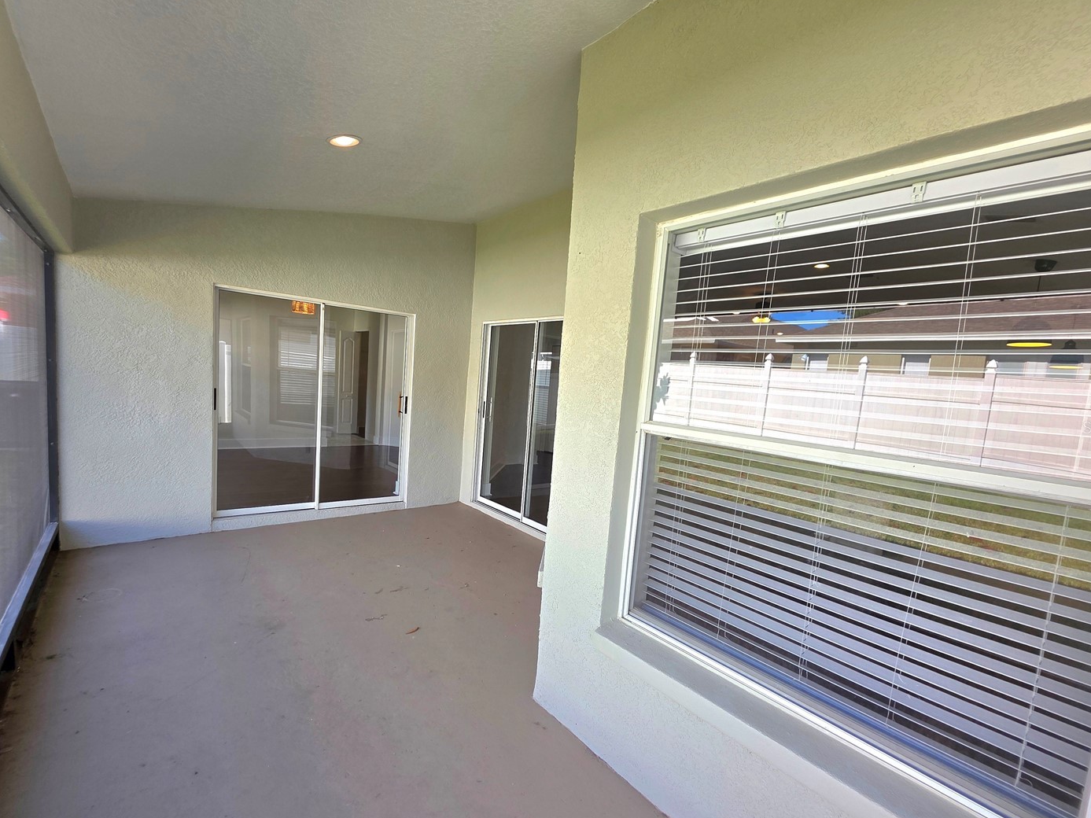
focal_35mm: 15
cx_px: 528
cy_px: 427
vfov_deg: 81.7
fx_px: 473
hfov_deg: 98.1
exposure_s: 1/120
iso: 32
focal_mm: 2.2
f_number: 1.9
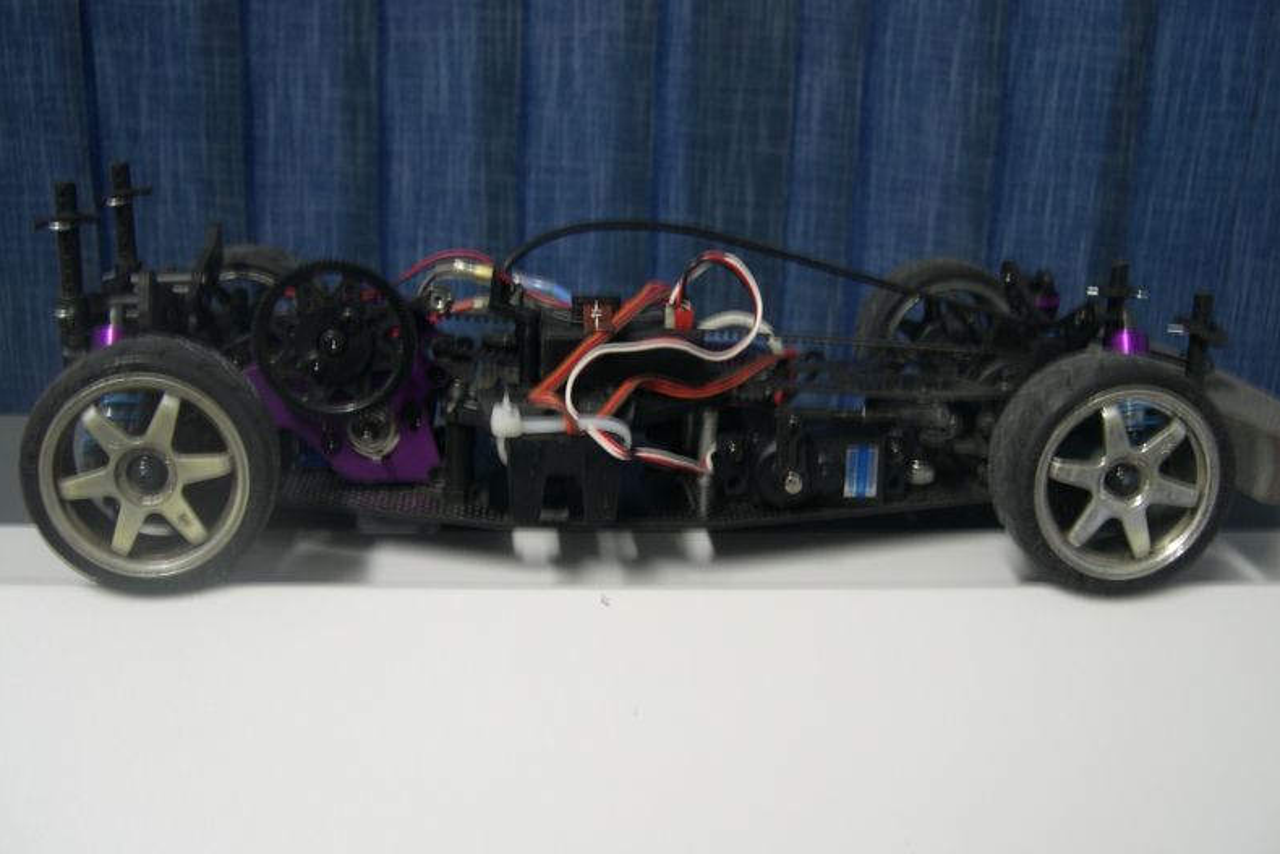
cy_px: 434
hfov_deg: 48.5
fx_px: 1422
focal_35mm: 40
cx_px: 645
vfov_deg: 33.4
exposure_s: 1/5.3
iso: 100
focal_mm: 8
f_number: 2.8
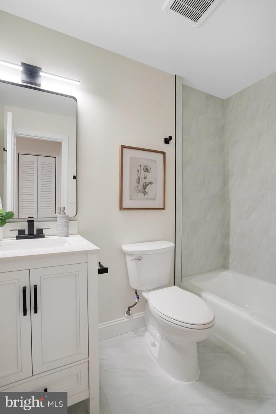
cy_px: 207
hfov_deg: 73.7
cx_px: 138
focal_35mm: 16
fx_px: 184
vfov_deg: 96.7
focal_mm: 16
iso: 1250
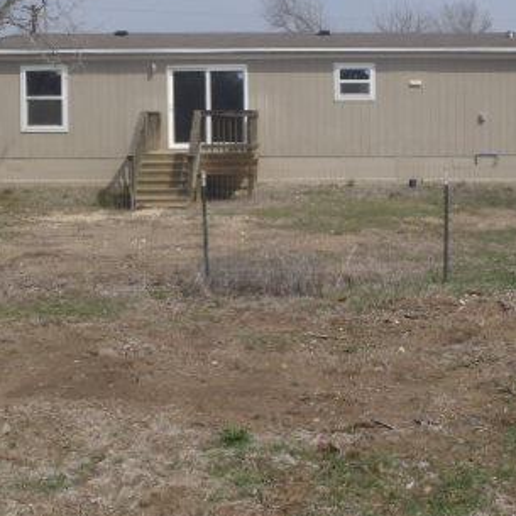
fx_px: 877
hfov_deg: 32.7
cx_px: 318
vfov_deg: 32.5
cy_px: 162
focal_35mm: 52
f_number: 3.9
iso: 80
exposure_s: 1/1000
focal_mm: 5
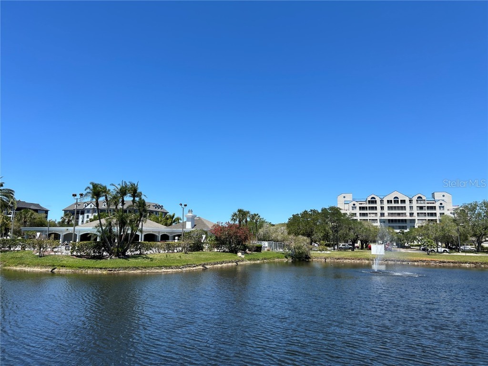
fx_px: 367
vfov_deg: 53.1
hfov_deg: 67.3
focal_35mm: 26
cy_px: 183
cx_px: 244
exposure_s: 1/4630
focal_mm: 5.7
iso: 50
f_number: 1.5
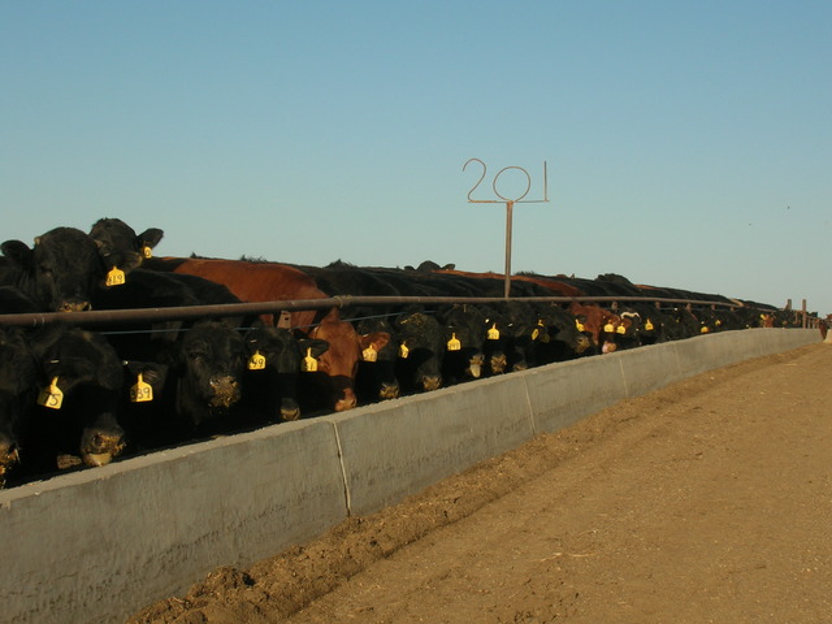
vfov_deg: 23.3
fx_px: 1514
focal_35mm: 63
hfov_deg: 30.7
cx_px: 416
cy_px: 312
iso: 50
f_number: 6.1
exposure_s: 1/276
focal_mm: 10.4
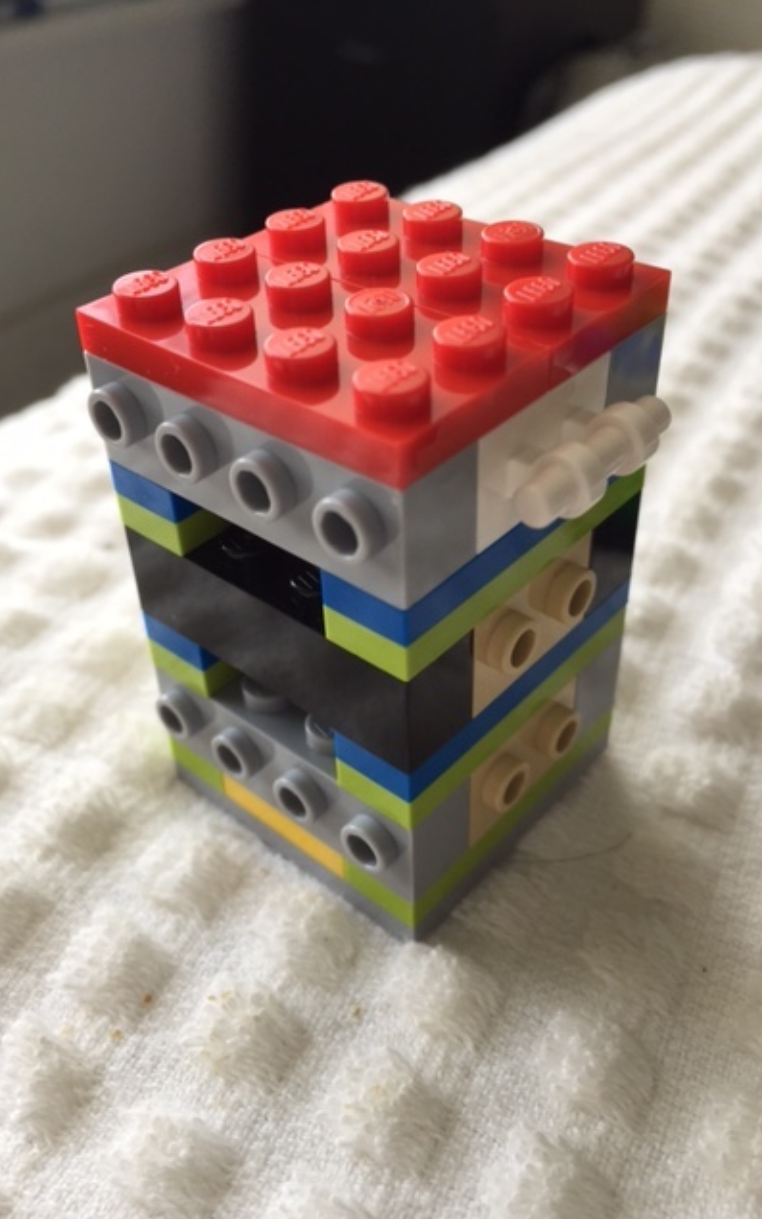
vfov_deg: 61.2
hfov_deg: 40.6
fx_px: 1030
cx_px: 349
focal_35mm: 31
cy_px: 610
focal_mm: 4.15
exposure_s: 1/60
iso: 32
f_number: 2.2
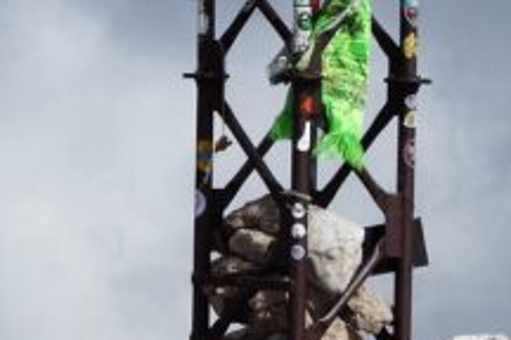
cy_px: 2
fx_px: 3619
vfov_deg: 5.4
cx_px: -154
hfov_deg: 8.0
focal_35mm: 255
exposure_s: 1/500
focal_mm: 36
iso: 200
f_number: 16
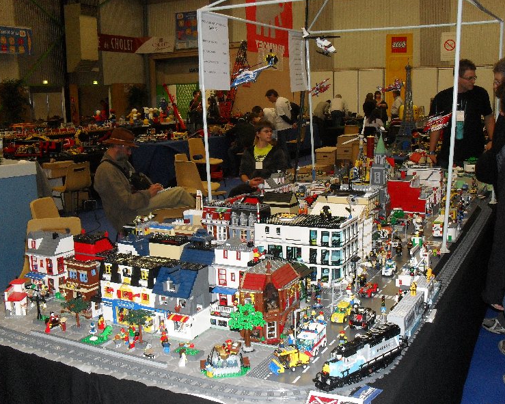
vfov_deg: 40.1
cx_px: 266
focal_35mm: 37
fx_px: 553
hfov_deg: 49.1
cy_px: 201
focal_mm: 6.3
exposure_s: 1/45
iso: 200
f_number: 3.2
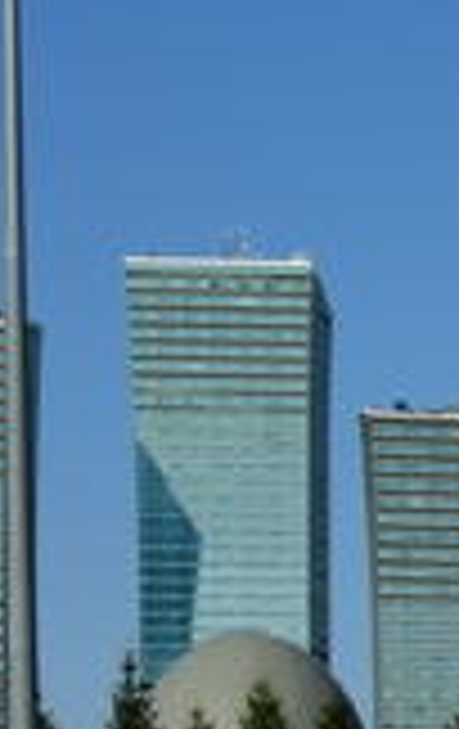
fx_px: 4076
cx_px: 1904
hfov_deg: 5.5
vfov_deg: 10.2
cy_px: 378
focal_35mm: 205
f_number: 9
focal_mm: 25
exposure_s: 1/400
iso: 100
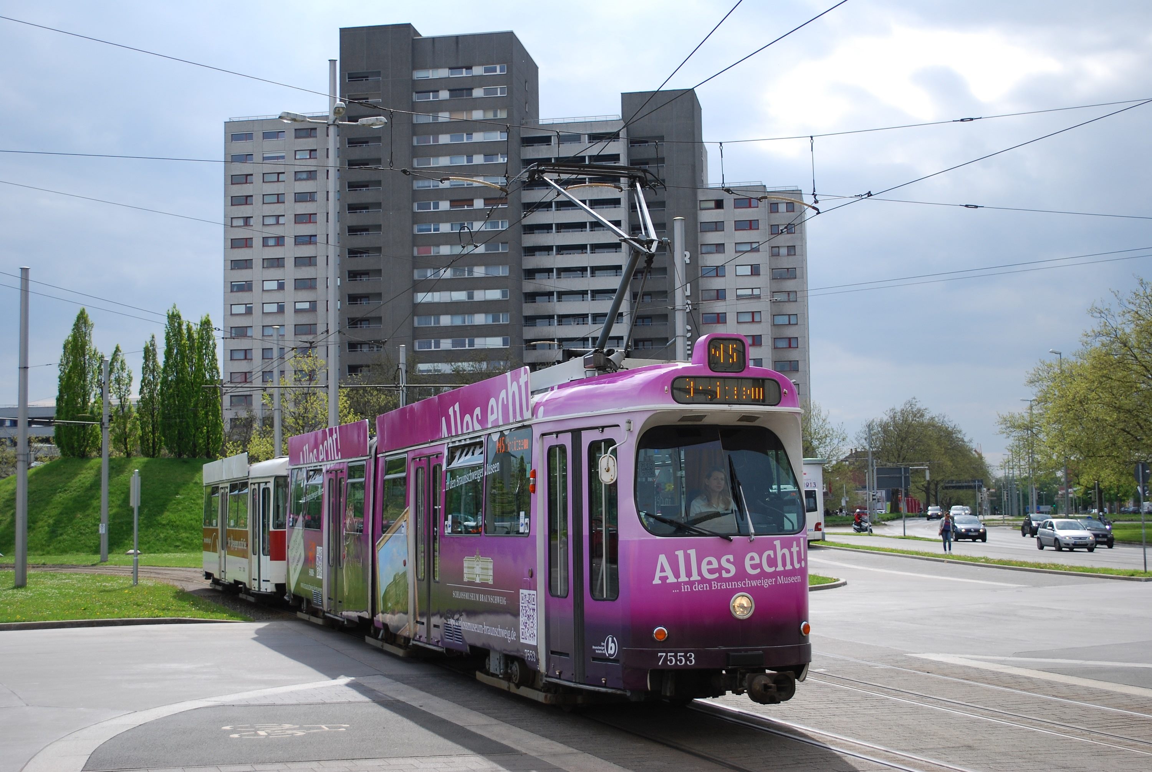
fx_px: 1538
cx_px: 576
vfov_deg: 28.2
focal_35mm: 48
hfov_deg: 41.1
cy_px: 386
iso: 200
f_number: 5
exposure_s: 1/800
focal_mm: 32
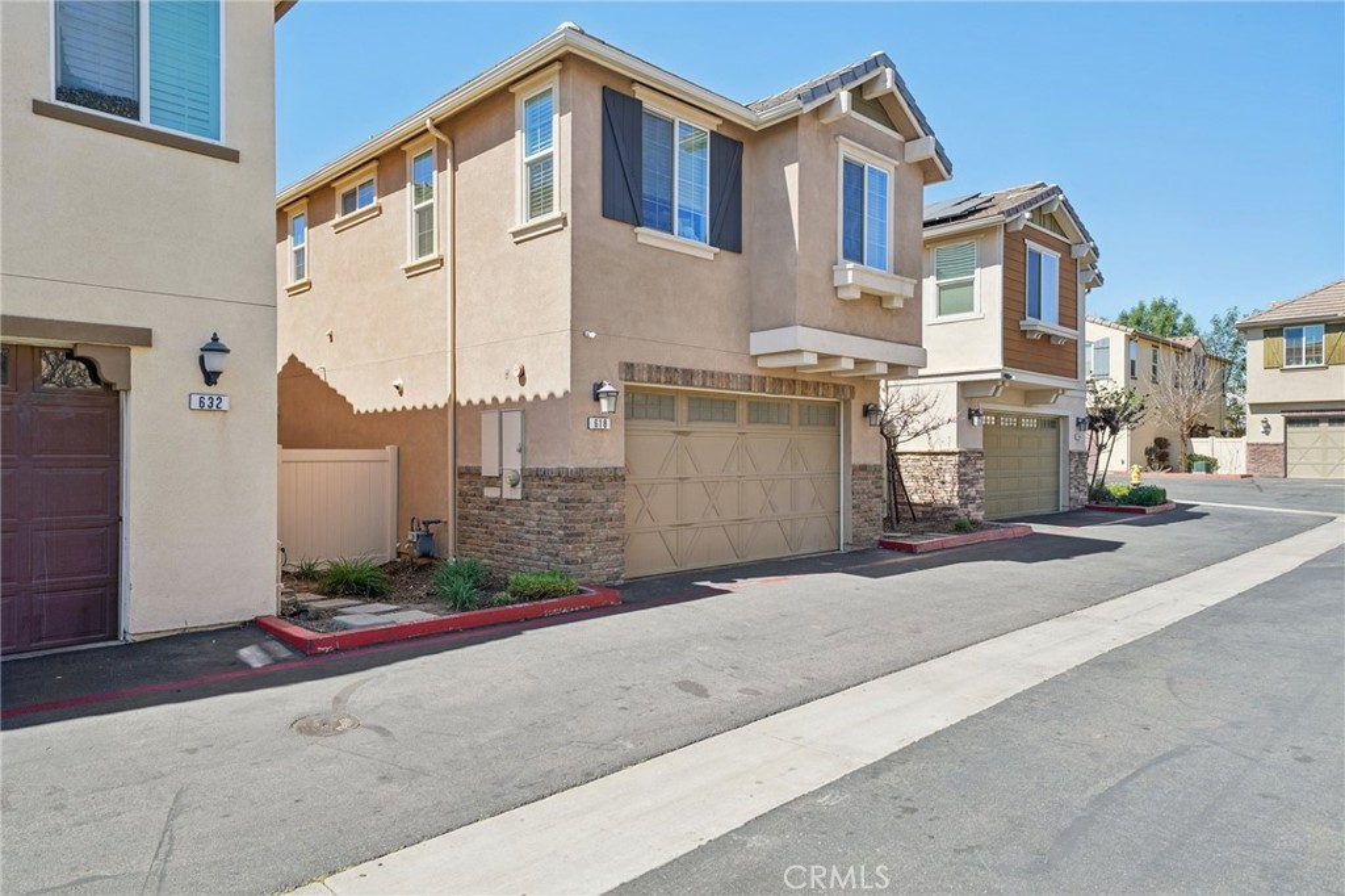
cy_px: 448
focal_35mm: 23
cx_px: 672
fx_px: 859
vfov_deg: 55.1
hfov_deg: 76.1
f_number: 8
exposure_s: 1/125
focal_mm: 23
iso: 100
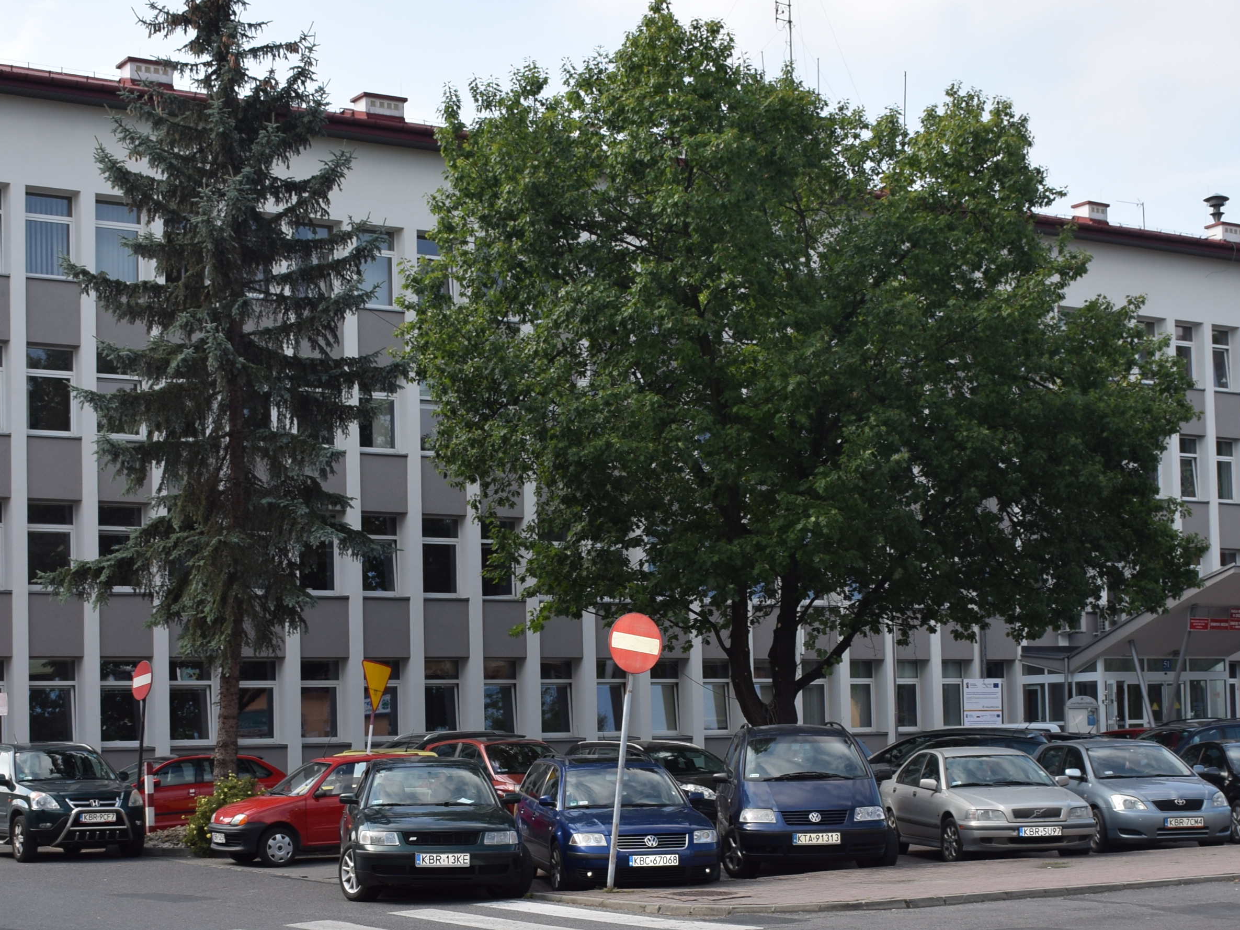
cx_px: 582
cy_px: 633
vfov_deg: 23.2
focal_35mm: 63
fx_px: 2253
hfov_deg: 30.8
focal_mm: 23
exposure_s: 1/200
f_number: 8
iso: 100
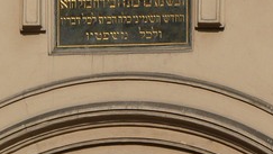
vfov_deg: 1.8
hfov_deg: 3.3
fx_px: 4802
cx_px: 125
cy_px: -57
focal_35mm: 663
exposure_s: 1/250
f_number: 5.6
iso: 100
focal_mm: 41.7
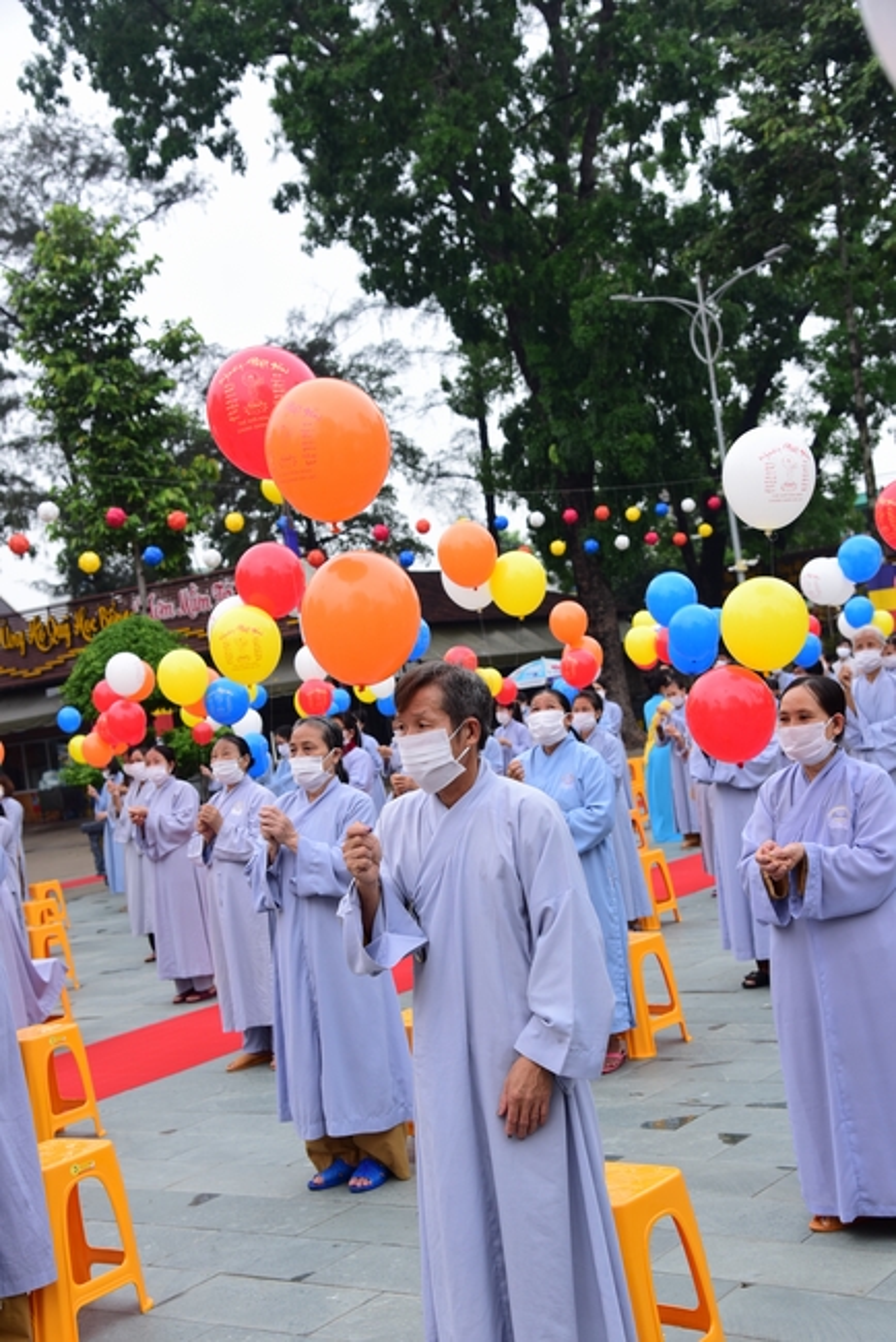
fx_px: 1790
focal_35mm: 48
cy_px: 671
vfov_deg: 41.1
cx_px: 448
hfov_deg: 28.1
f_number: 6.3
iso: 320
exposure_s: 1/100
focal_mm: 48
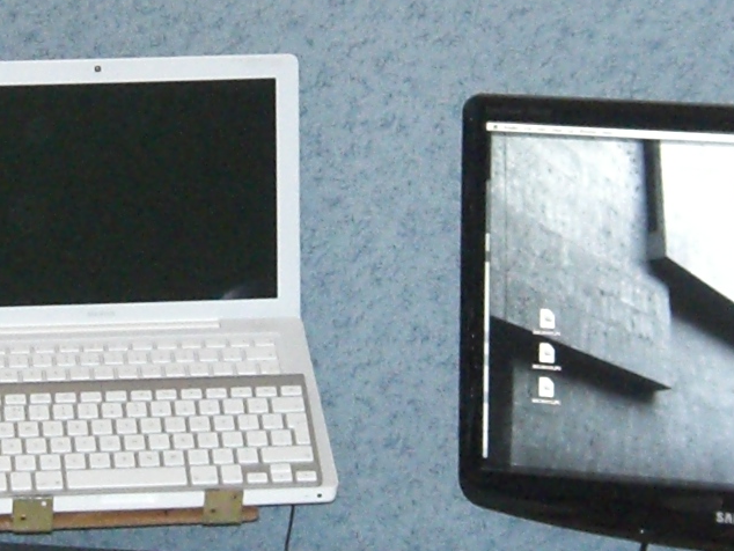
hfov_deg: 10.7
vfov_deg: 8.1
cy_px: 156
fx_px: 3903
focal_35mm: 184
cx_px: 118
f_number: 2.8
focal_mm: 7.9
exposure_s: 1/60
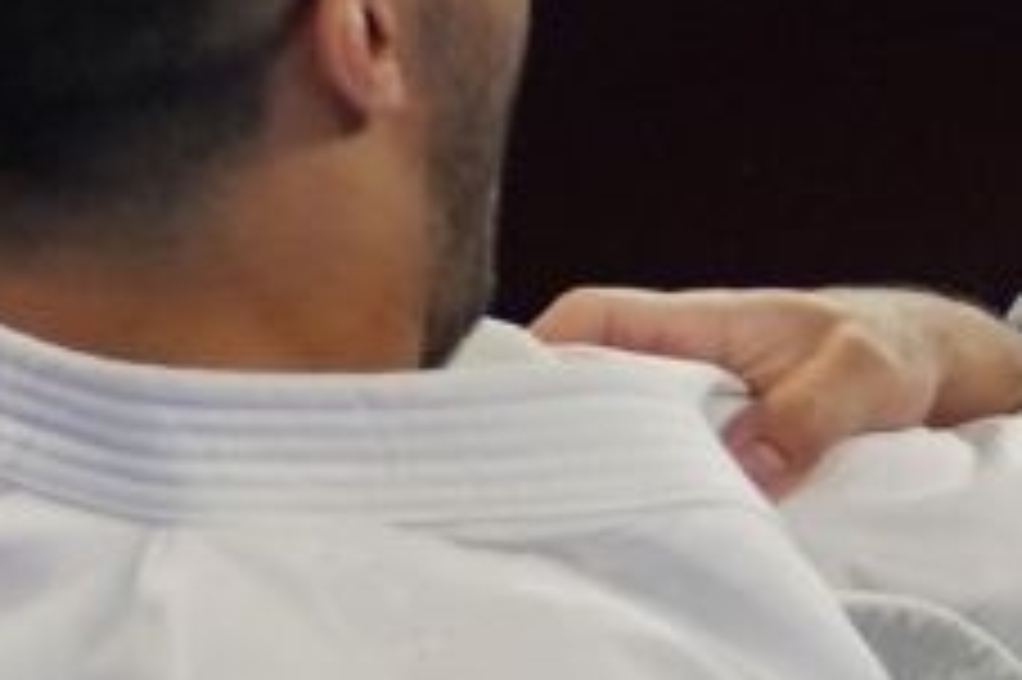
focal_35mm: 1617
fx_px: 45870
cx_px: 1481
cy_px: 1238
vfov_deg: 0.8
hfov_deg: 1.3
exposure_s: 1/500
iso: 640
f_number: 2.8
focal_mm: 136
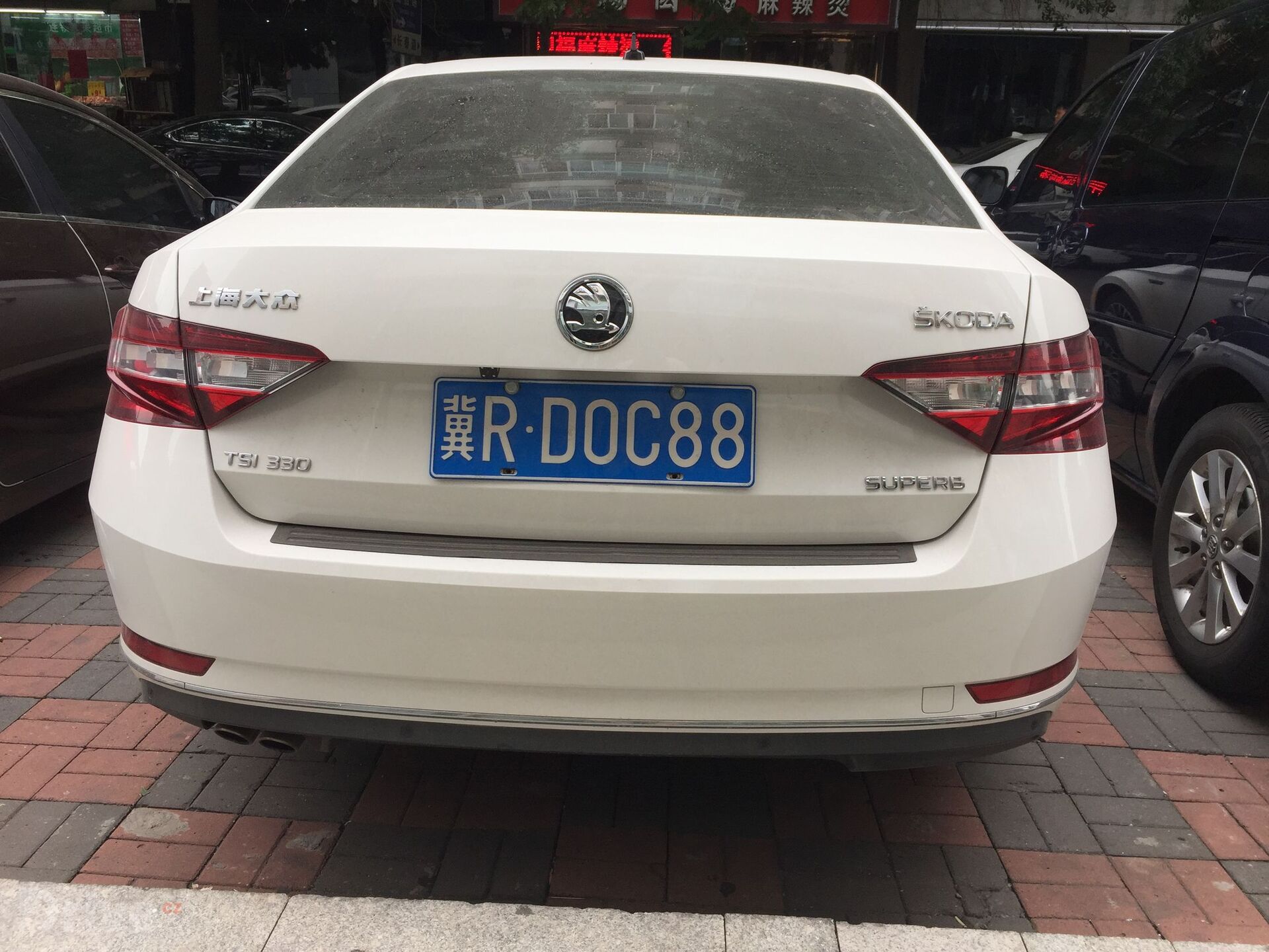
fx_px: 1063
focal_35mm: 29
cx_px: 634
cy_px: 476
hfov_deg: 61.7
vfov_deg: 48.2
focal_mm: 4.15
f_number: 2.2
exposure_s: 1/608
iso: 32
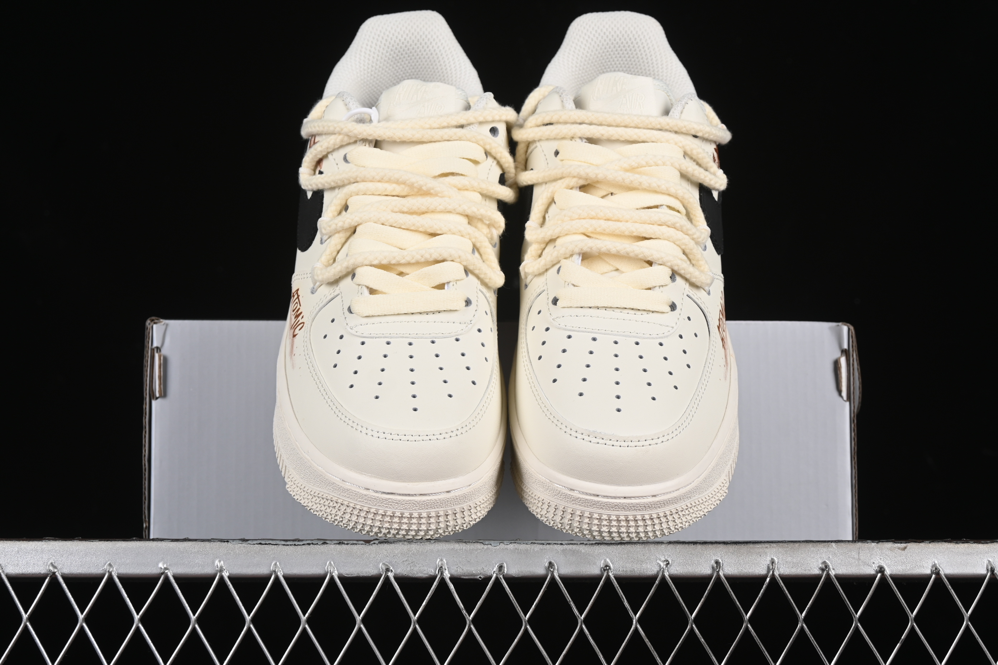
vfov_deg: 18.2
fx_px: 2079
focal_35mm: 75
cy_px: 332
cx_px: 499
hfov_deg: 27.0
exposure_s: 1/100
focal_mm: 50
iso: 160
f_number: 8
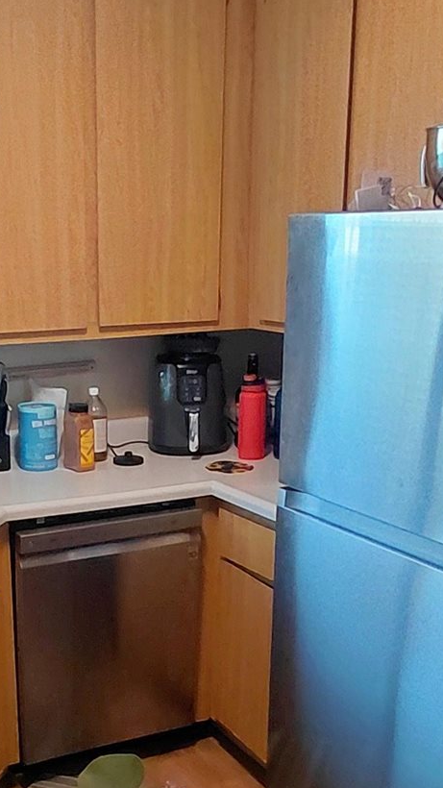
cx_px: 94
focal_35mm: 49
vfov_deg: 40.6
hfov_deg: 24.1
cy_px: 612
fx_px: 1024
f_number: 2.2
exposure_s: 1/60
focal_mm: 1.64
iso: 250
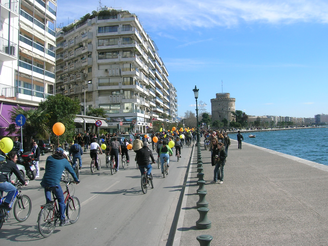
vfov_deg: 41.7
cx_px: 164
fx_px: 322
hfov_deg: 54.0
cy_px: 123
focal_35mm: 34
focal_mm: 5.7
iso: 50
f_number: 4.9
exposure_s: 1/370
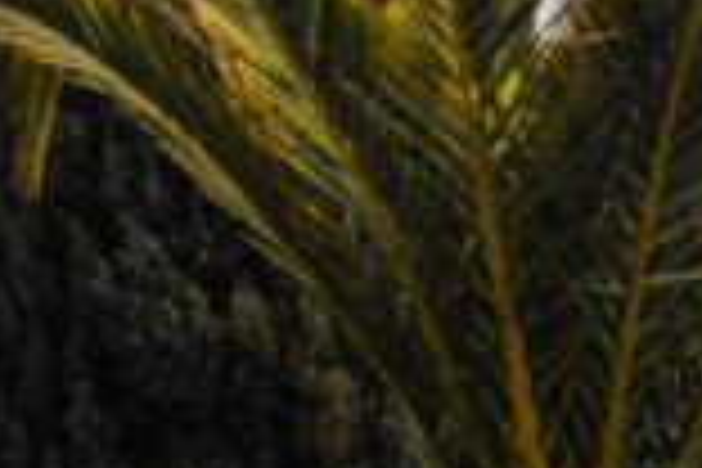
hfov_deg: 6.1
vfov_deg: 4.3
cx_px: -1089
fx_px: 6279
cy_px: 518
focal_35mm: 322
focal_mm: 49
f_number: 7.1
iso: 100
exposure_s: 1/125
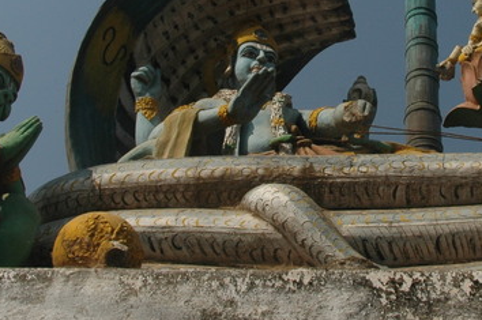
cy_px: 54
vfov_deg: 16.1
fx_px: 1123
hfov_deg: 24.1
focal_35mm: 84
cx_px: 338
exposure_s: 1/80
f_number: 14
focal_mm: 22
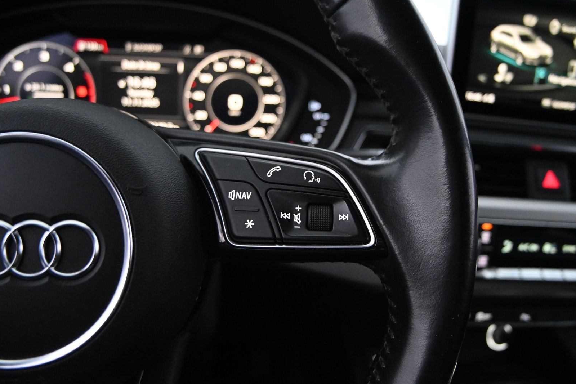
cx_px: 285
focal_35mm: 76
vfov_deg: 17.9
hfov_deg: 26.7
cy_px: 191
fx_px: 1216
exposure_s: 1/80
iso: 5600
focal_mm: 50
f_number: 6.3
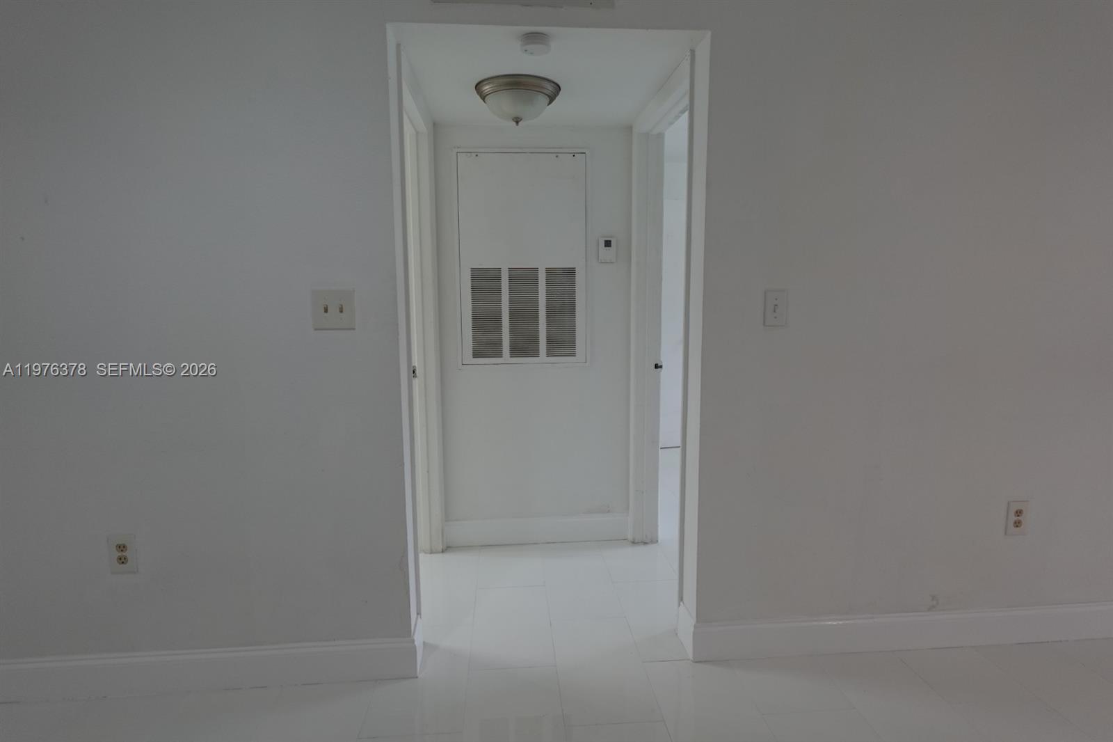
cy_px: 371
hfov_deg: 84.0
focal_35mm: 20
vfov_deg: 61.9
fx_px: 618
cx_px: 556
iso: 125
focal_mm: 7.6
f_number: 2
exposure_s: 1/160
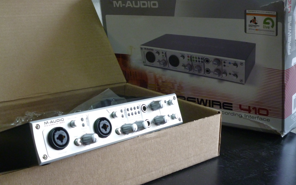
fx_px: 411
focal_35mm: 51
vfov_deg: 25.3
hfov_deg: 39.6
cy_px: 95
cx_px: 148
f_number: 4
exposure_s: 1/30
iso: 400
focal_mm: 8.6
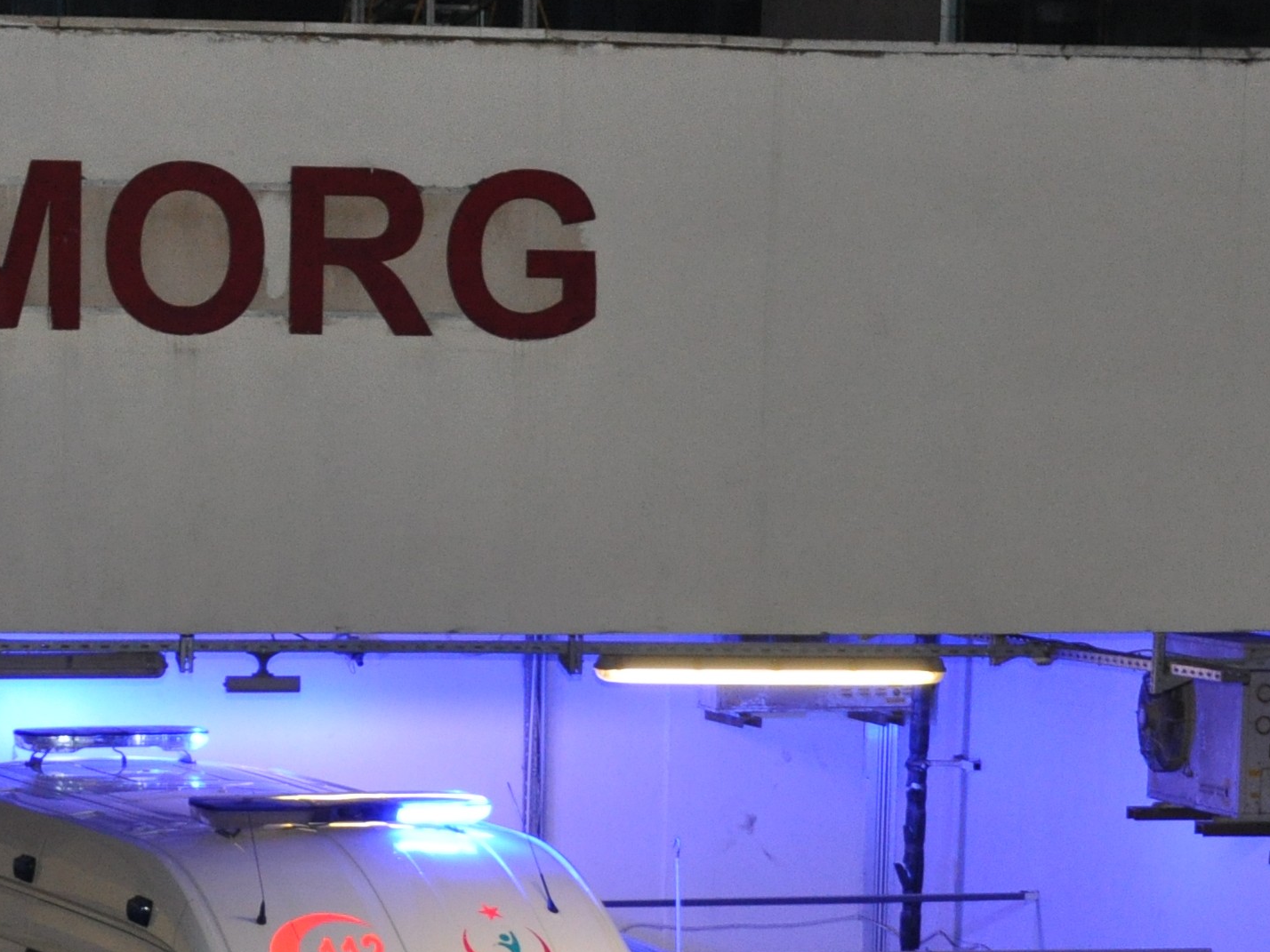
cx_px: 253
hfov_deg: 13.0
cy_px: 1005
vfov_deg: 9.7
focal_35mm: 151
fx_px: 5556
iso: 800
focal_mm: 35
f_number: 4.5
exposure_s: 1/60
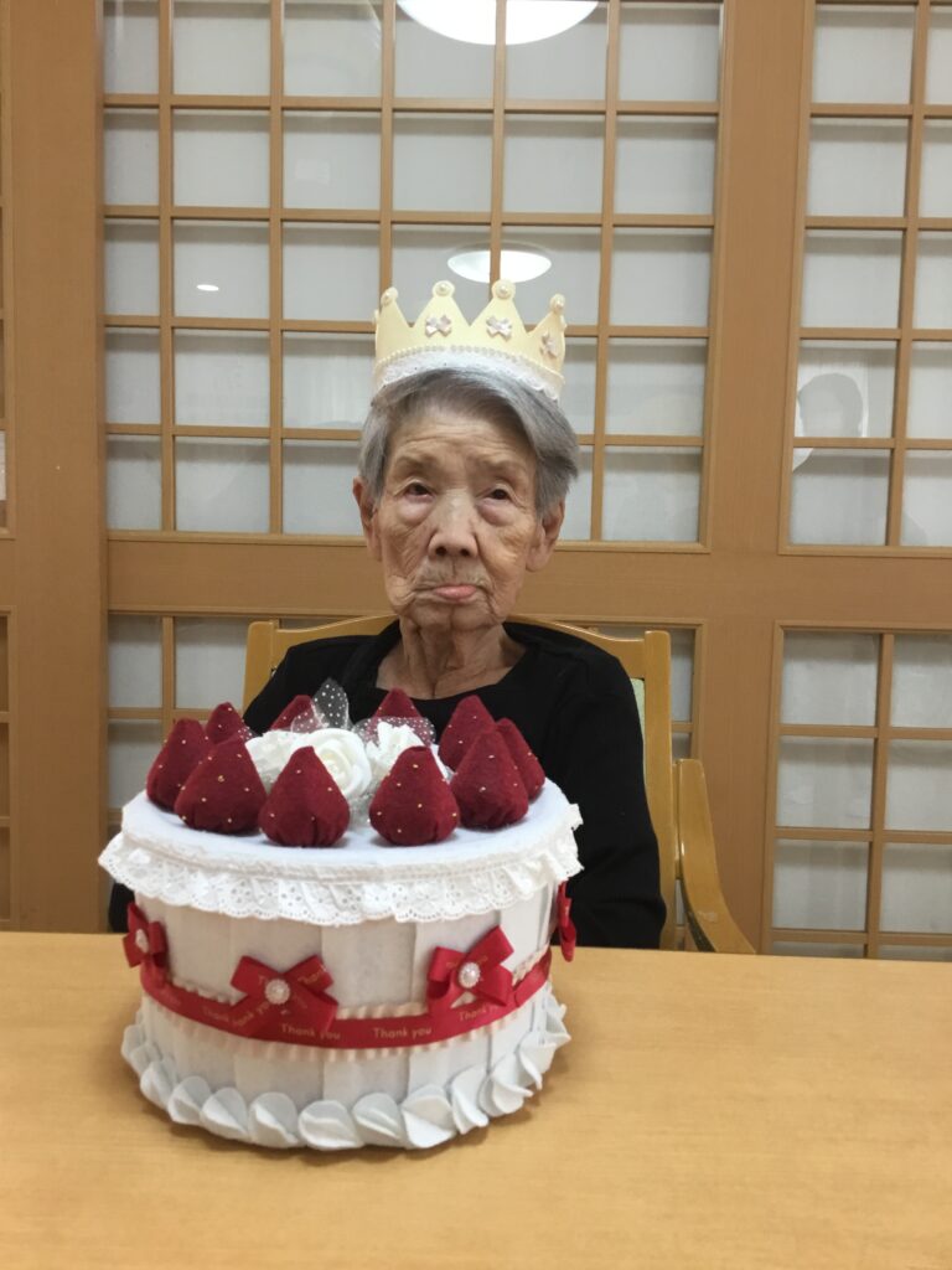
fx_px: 1137
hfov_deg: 45.4
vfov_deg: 58.4
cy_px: 635
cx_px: 476
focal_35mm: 31
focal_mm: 3.3
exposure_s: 1/30
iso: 80
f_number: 2.4
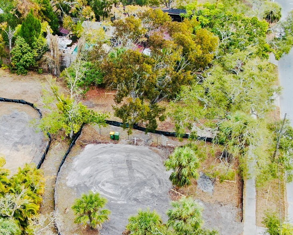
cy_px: 158
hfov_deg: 36.2
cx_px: 90
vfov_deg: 29.5
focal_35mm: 51
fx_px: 442
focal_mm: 4.39
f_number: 2.8
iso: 100
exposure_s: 1/240
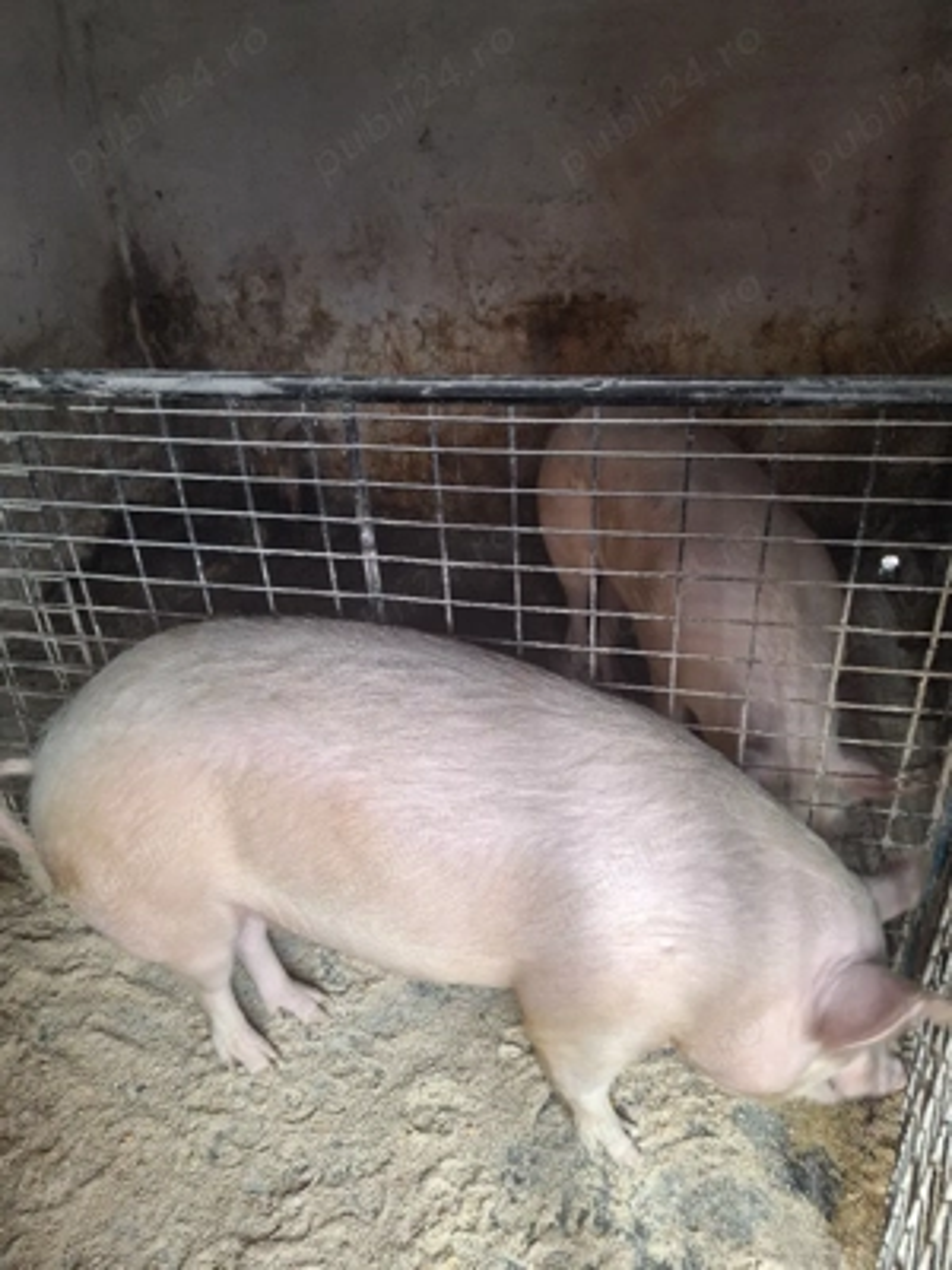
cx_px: 476
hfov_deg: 58.9
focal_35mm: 23
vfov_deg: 73.9
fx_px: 843
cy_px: 635
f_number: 1.8
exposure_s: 1/50
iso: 160
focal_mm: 5.54
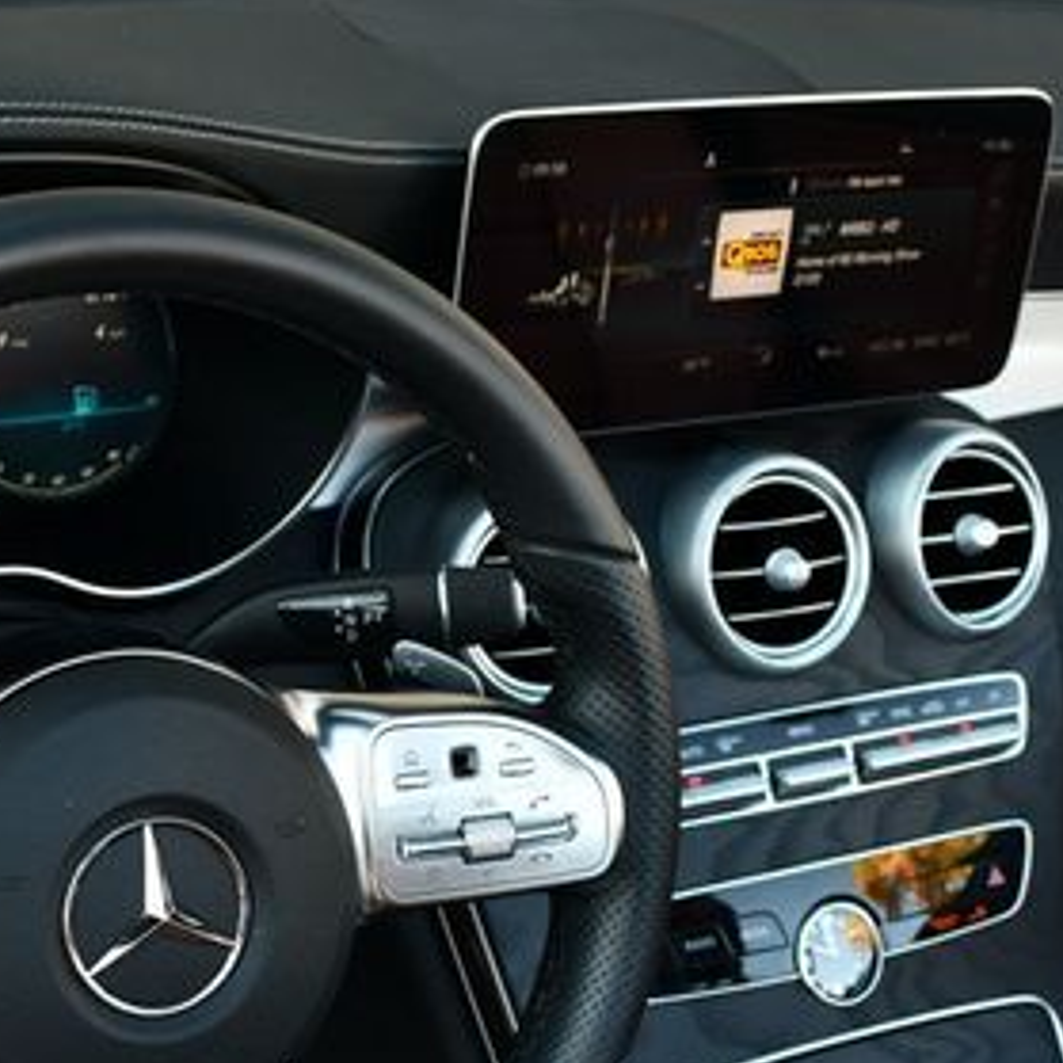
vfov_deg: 22.0
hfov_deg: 22.0
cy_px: 800
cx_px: 244
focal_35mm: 78
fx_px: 2710
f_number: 4
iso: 400
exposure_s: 1/250
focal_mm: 20
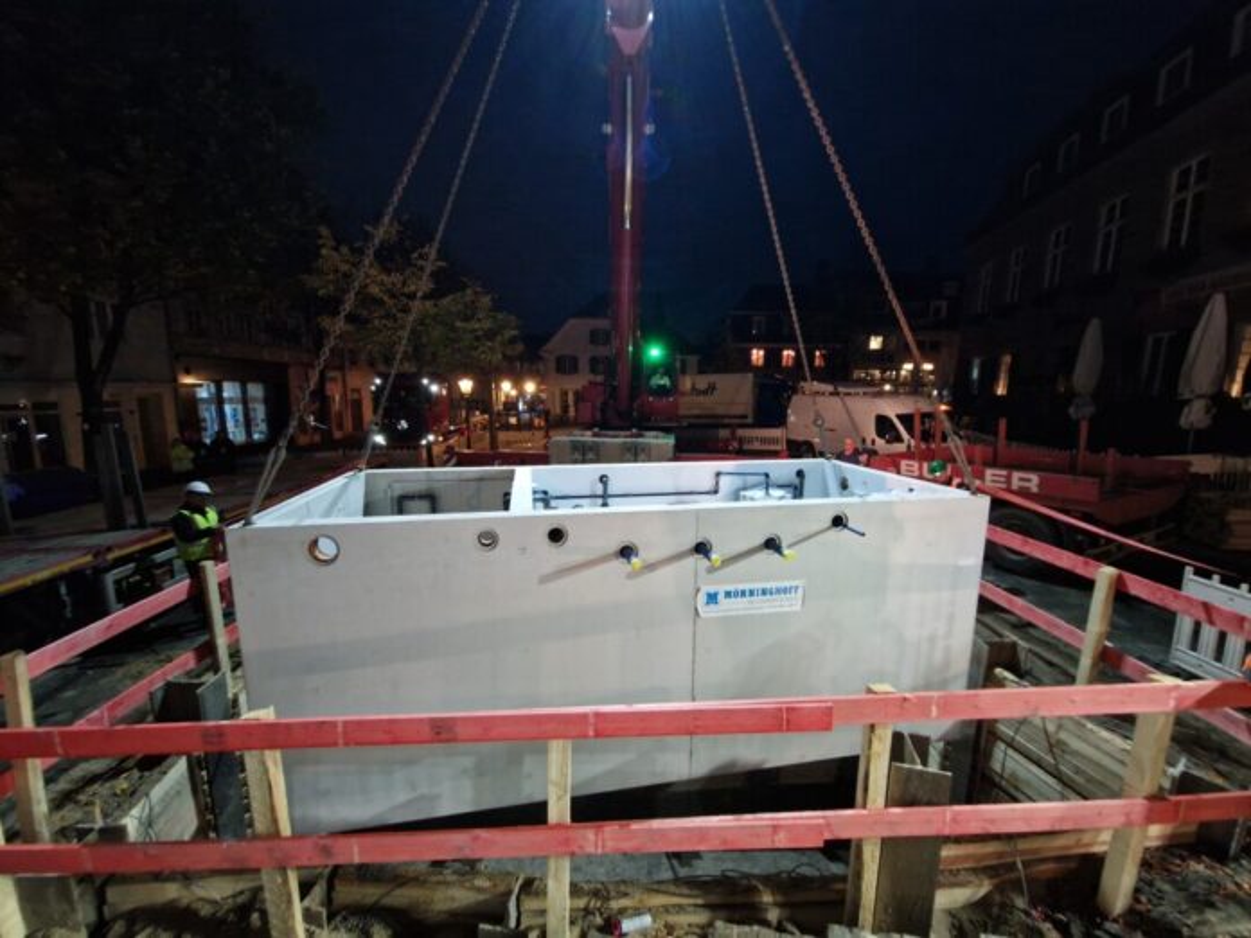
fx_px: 470
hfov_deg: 106.2
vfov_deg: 89.9
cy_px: 469
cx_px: 626
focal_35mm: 13
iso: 800
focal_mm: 2.2
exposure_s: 1/25
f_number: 2.2
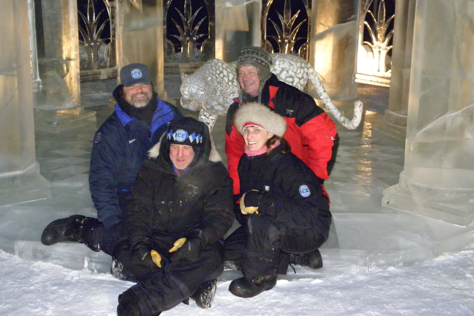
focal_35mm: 49
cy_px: 126
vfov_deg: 27.5
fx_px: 645
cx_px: 223
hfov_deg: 40.3
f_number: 3.9
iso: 800
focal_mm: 7.9
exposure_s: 1/100
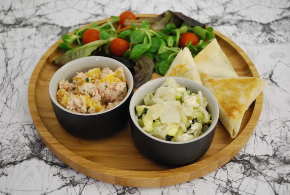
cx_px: 145
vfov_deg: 28.2
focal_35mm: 48
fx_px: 388
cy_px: 98
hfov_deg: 41.0
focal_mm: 32
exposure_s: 1/25
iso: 1600
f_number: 4.8
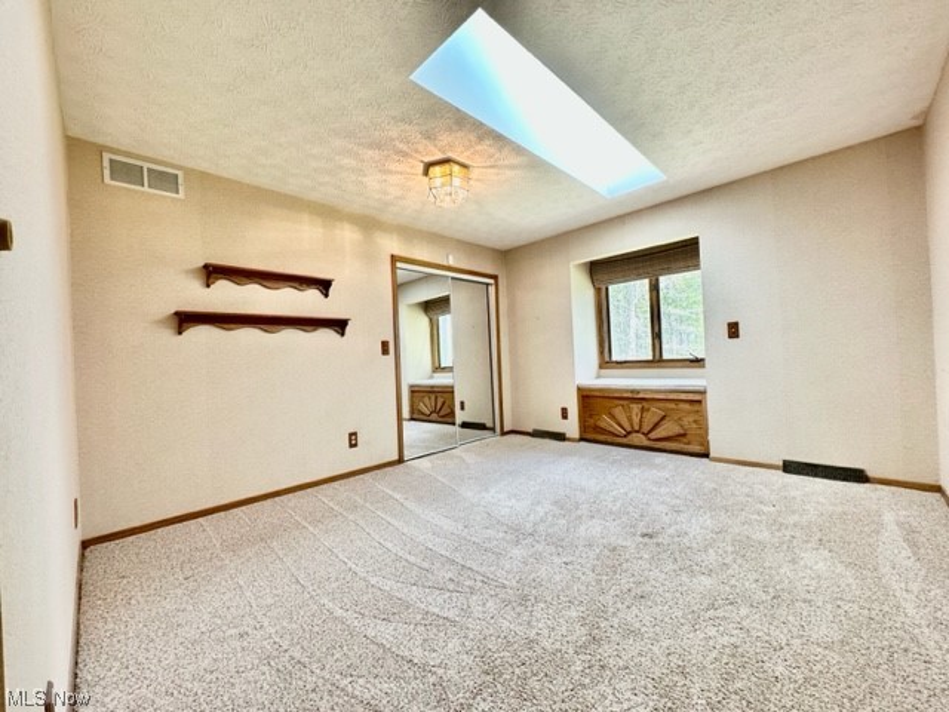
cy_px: 356
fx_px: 384
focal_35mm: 14
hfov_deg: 102.1
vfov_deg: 85.7
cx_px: 474
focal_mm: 2.22
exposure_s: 1/120
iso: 125
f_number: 2.2
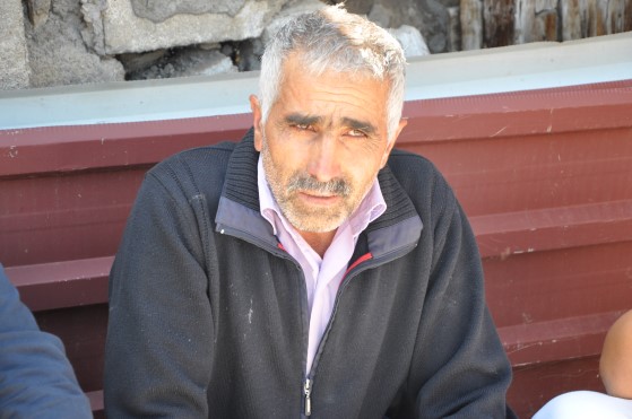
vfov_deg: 13.0
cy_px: 210
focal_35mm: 105
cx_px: 316
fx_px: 1841
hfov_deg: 19.5
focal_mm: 70
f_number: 5.3
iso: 400
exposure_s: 1/100
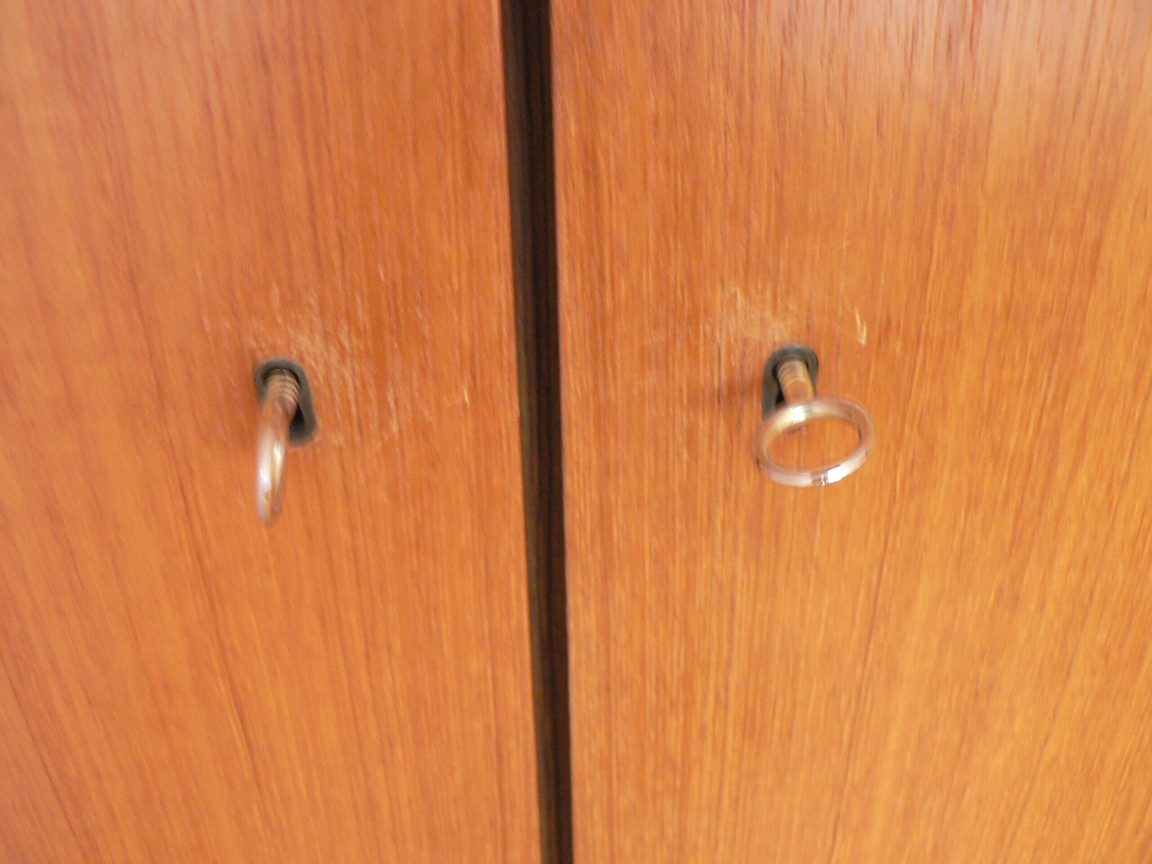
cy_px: 432
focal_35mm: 36
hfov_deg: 51.4
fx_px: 1198
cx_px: 576
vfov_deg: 39.7
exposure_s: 1/6
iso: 200
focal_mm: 6
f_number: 2.8
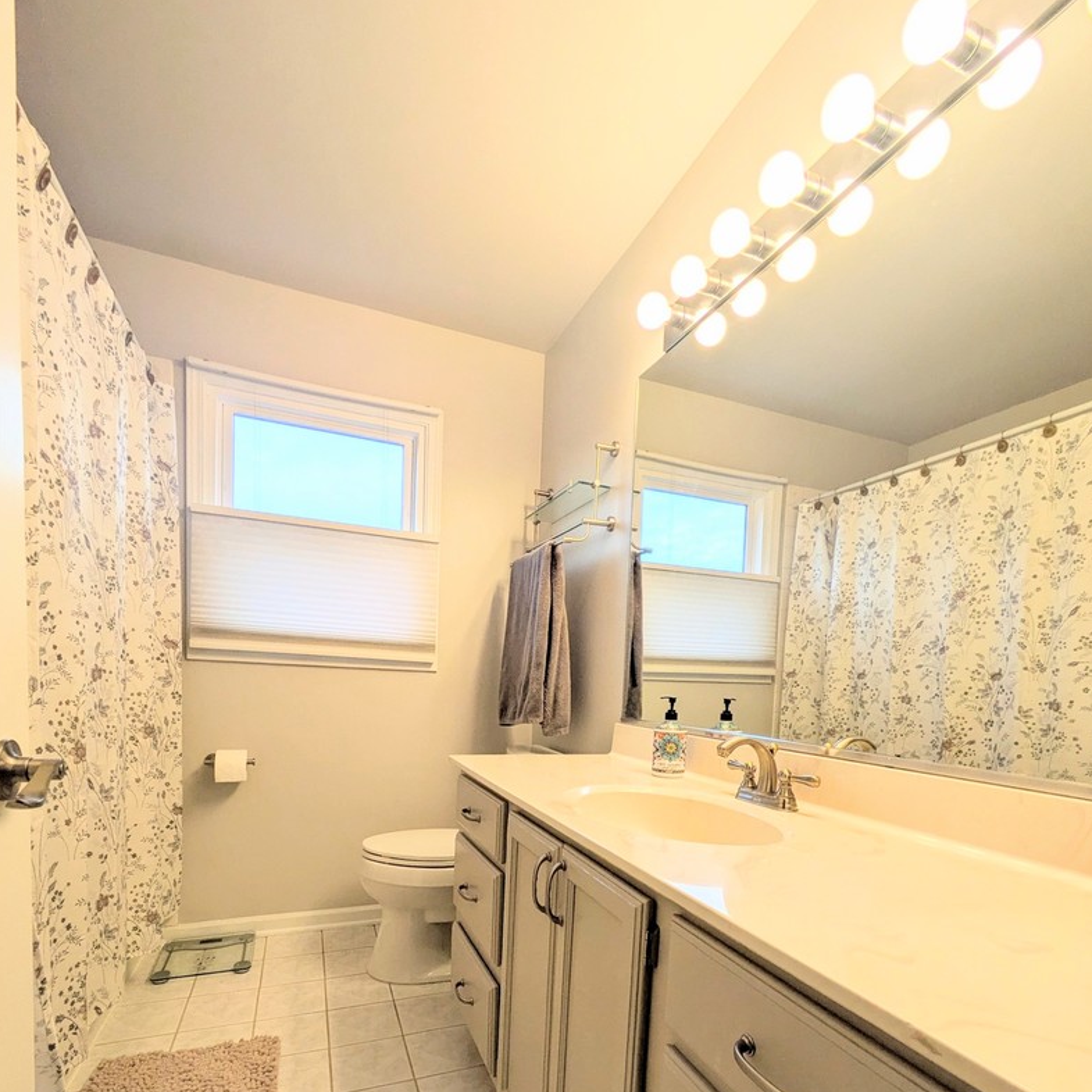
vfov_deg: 81.3
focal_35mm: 17
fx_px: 607
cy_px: 722
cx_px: 536
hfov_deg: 84.0
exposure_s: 1/120
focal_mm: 1.83
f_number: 2.2
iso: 73
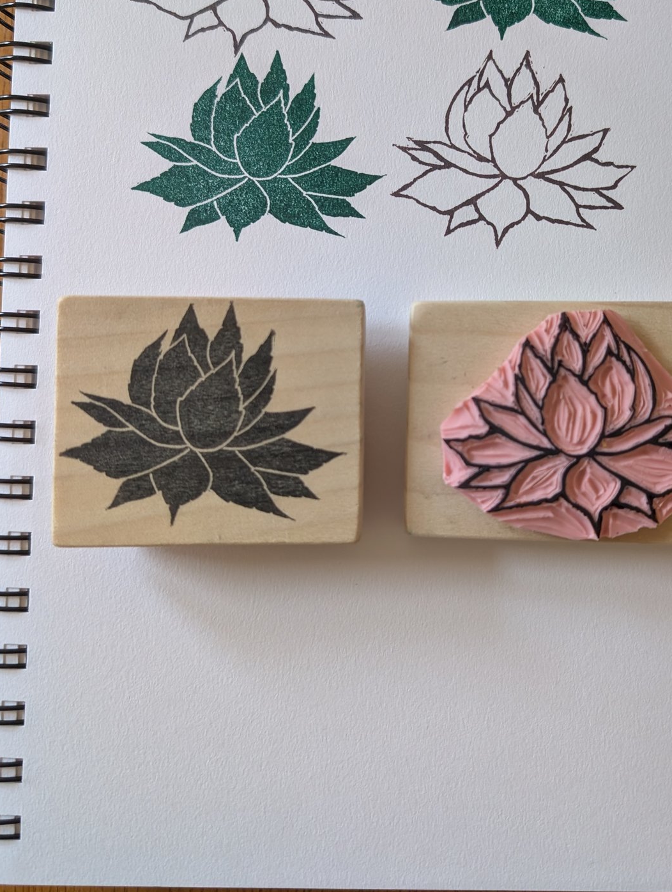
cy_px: 356
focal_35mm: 33
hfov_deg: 42.8
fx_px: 852
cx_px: 408
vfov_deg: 54.9
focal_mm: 6.9
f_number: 1.68
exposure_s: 1/117
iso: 406
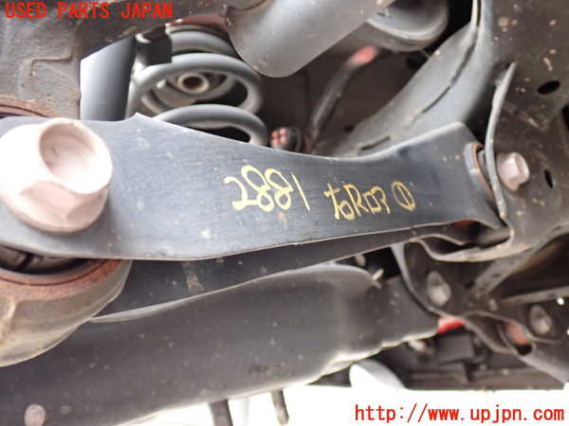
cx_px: 284
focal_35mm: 36
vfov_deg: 39.7
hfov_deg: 51.4
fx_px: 592
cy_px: 213
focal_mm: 6.37
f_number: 2.5
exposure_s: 1/40
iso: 400
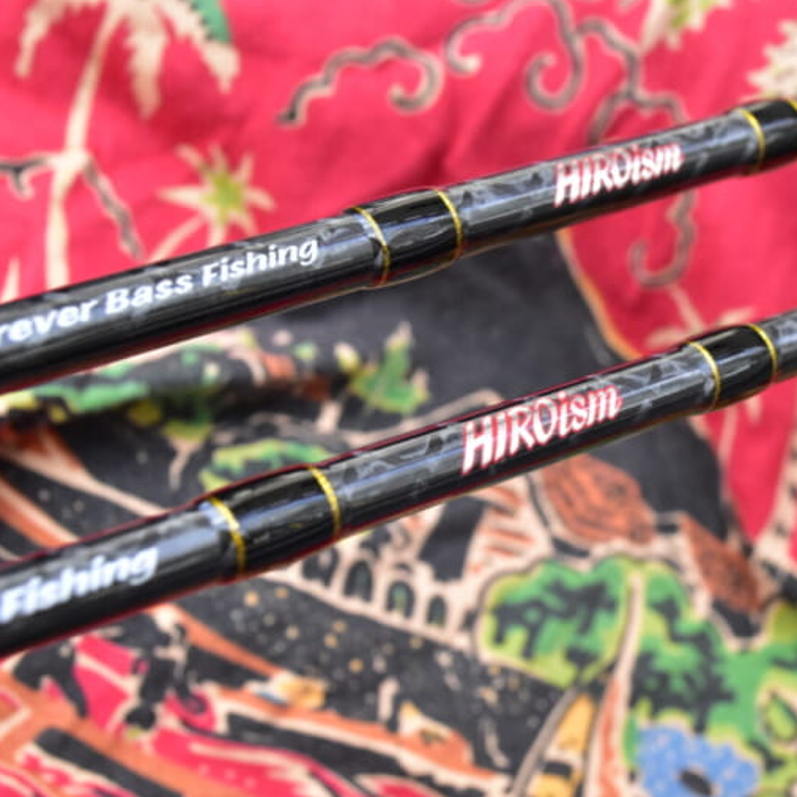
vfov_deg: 29.6
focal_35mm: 58
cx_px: 564
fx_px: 1511
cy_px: 397
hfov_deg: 29.2
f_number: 9
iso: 1600
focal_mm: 30
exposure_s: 1/250
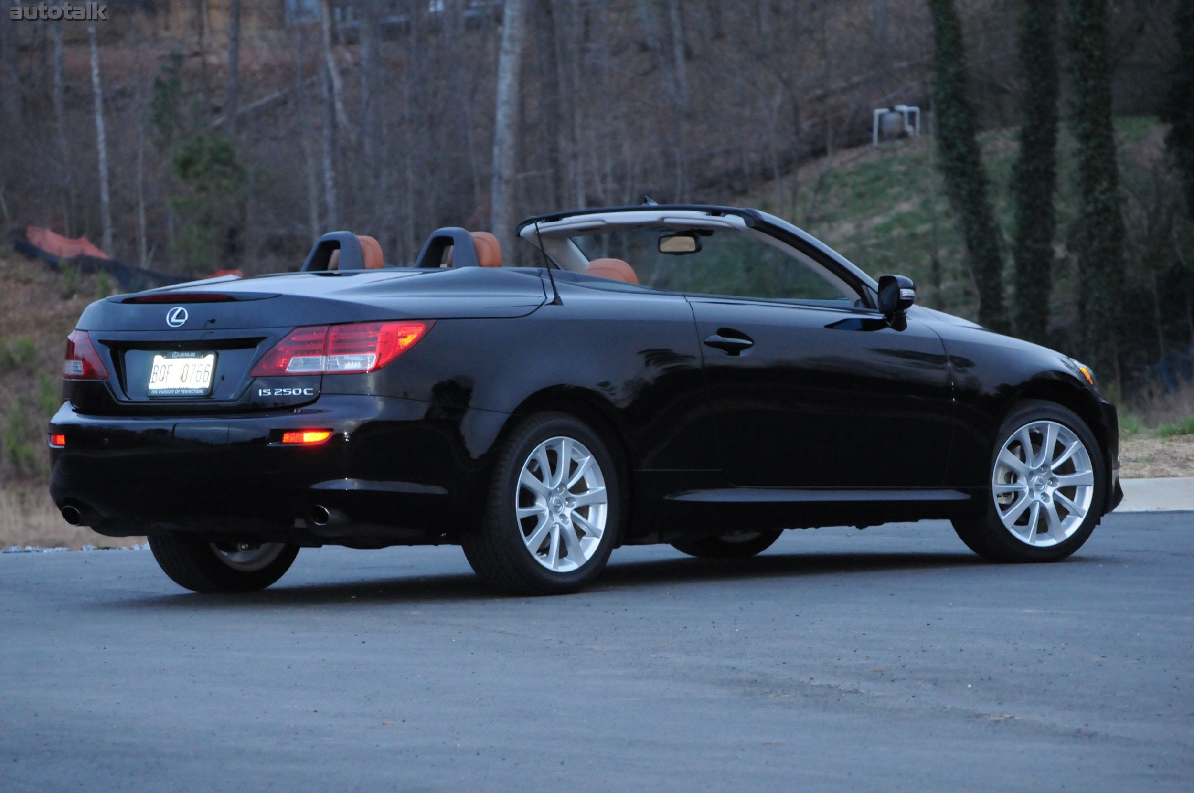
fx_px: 6063
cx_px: 597
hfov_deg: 11.2
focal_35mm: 183
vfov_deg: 7.5
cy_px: 396
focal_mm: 122
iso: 2000
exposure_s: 1/60
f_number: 8
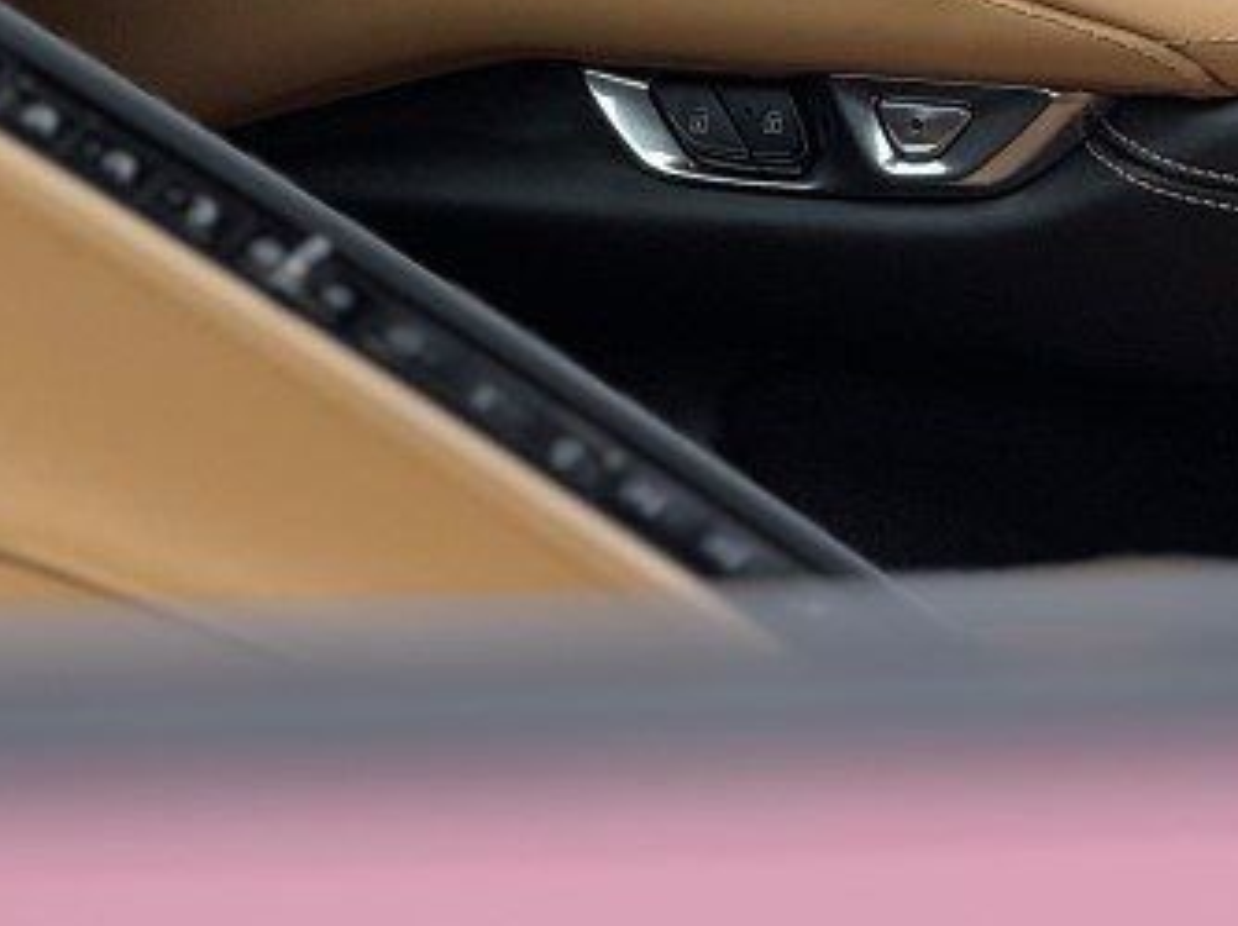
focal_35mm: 368
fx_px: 13152
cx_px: 667
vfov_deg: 4.0
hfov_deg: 5.4
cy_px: -163
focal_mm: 15.66
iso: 50
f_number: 2.8
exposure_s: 1/179
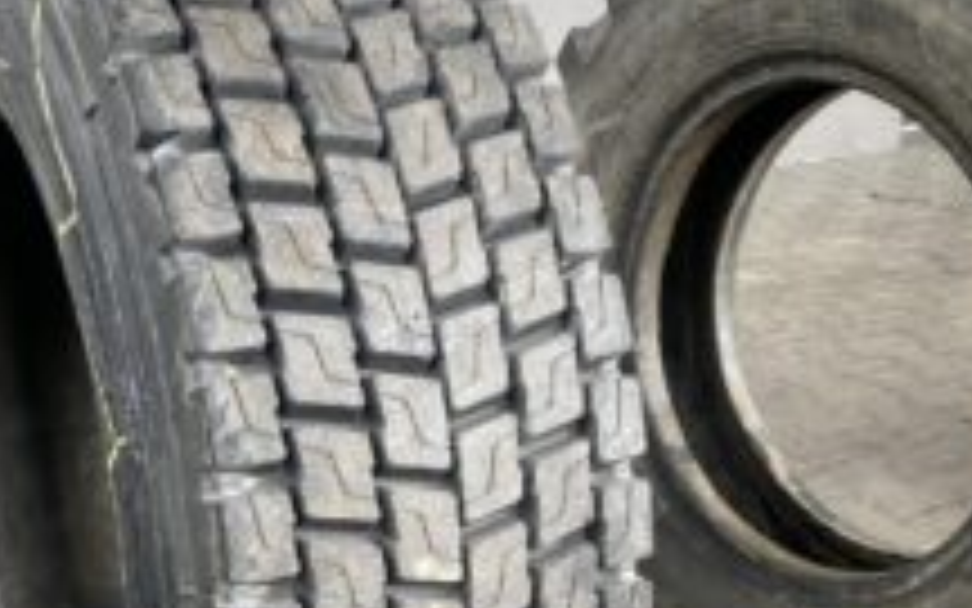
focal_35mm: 55
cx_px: 261
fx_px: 1457
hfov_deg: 36.2
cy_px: 466
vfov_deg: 23.3
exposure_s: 1/127
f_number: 1.8
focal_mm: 4.25
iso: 32
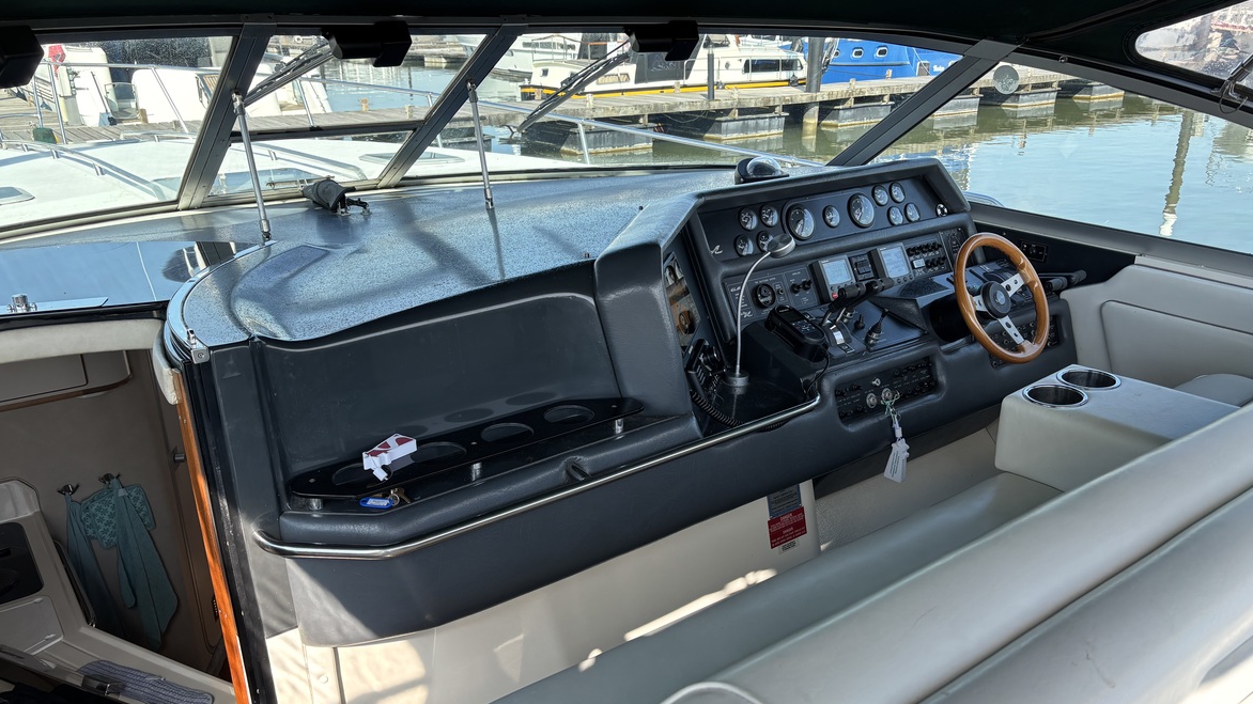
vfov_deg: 40.1
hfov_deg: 66.1
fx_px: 963
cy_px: 406
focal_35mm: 29
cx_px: 629
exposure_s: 1/400
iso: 50
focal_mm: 5.96
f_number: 1.6
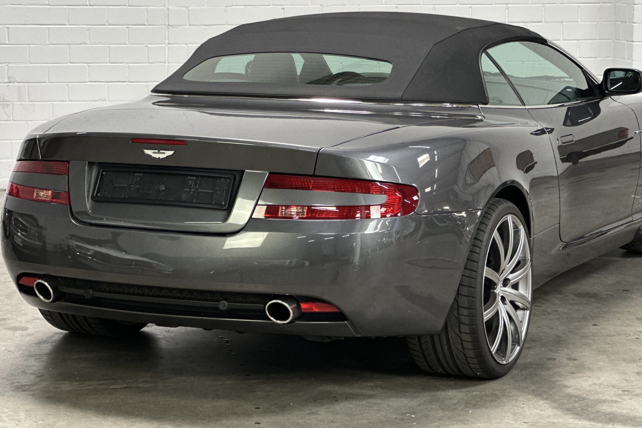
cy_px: 143
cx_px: 347
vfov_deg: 14.2
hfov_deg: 21.2
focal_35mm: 96
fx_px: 1712
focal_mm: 9
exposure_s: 1/33
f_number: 2.8
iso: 200
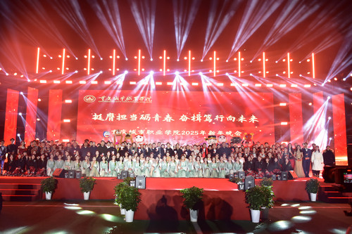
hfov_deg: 55.1
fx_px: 337
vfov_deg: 38.3
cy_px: 117
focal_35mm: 34
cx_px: 176
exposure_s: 1/160
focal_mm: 23
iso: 1000
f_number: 5.6
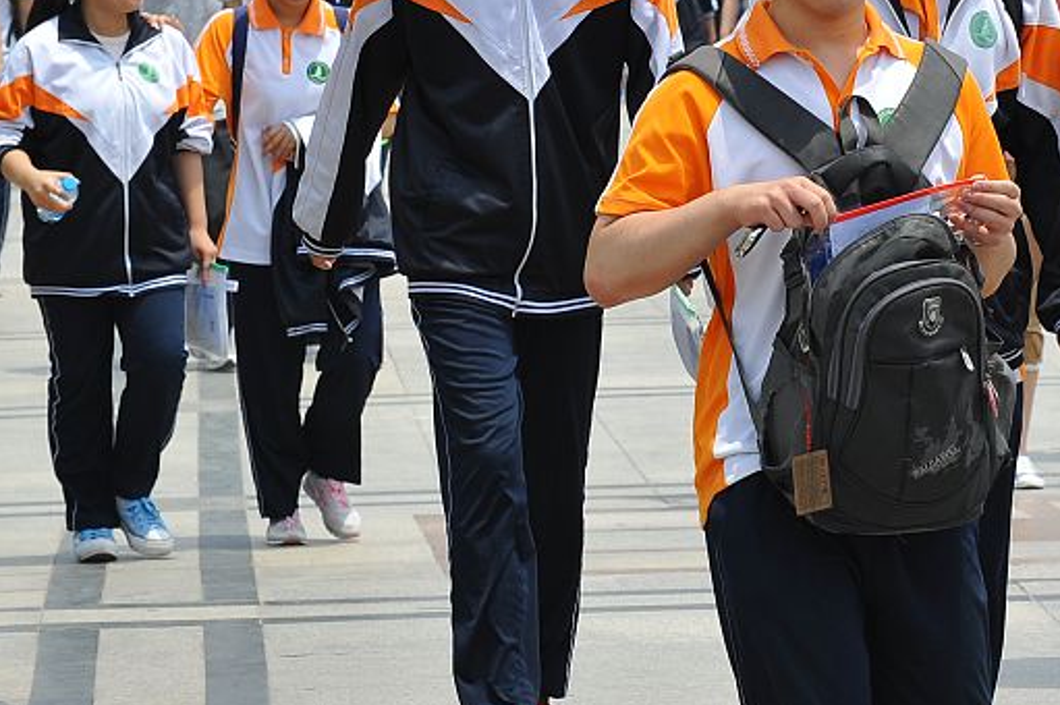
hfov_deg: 8.9
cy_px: 21
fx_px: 6768
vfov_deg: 6.0
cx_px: 960
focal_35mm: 230
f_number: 10
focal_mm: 98
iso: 200
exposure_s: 1/400
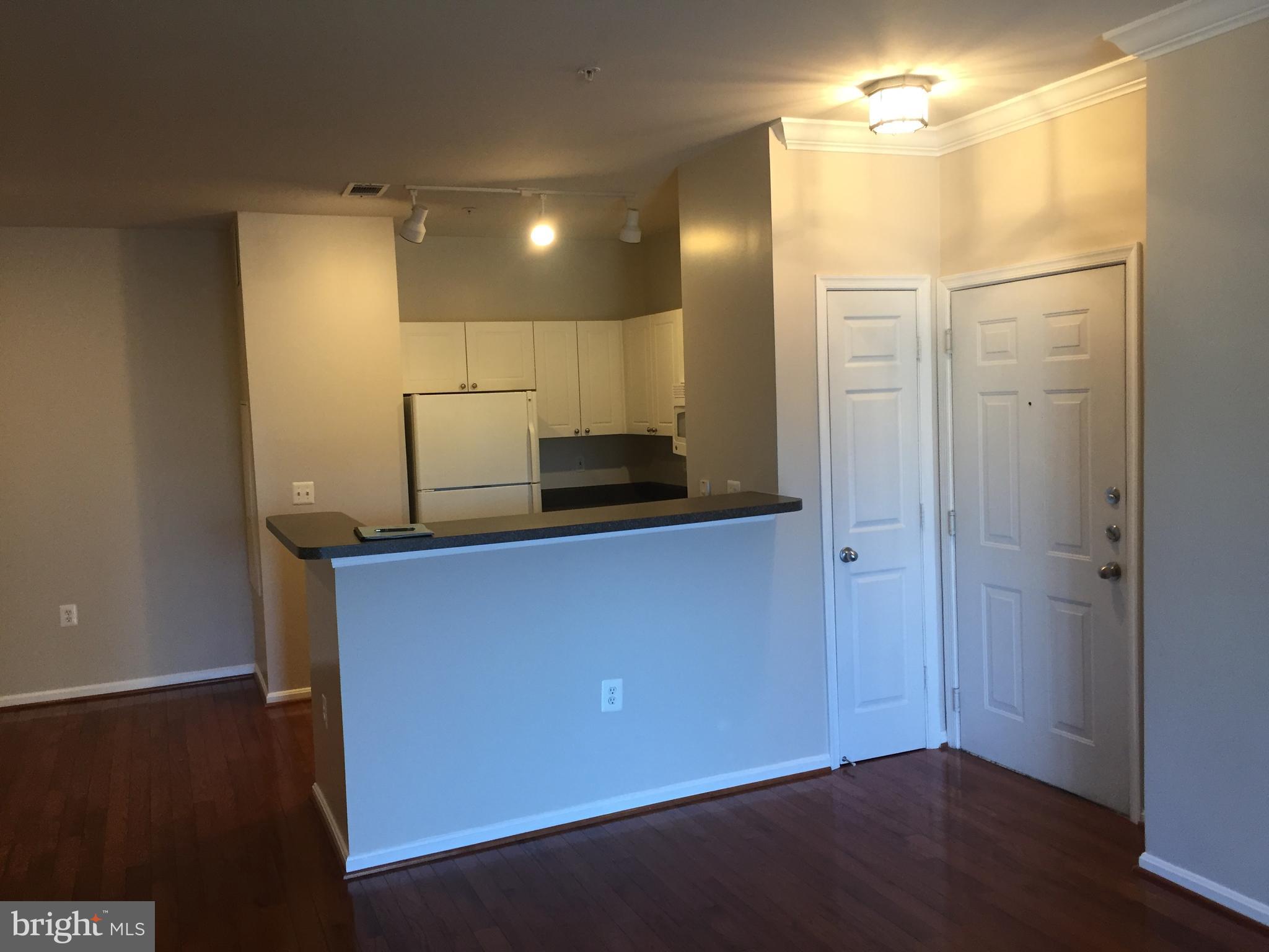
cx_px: 634
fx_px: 1063
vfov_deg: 48.2
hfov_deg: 61.7
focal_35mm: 29
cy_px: 476
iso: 50
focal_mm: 4.15
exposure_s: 1/30
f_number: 2.2
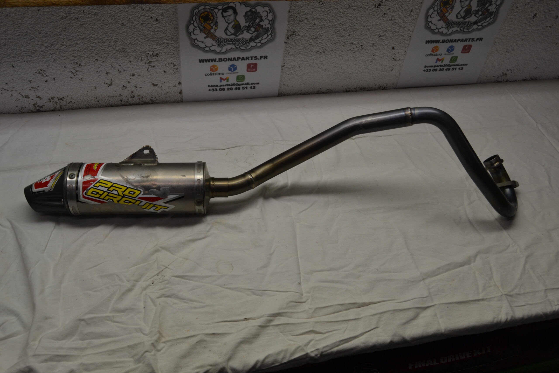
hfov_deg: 57.2
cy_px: 186
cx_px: 280
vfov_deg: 40.0
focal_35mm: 33
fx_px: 512
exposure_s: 1/125
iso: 250
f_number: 5.6
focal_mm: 22
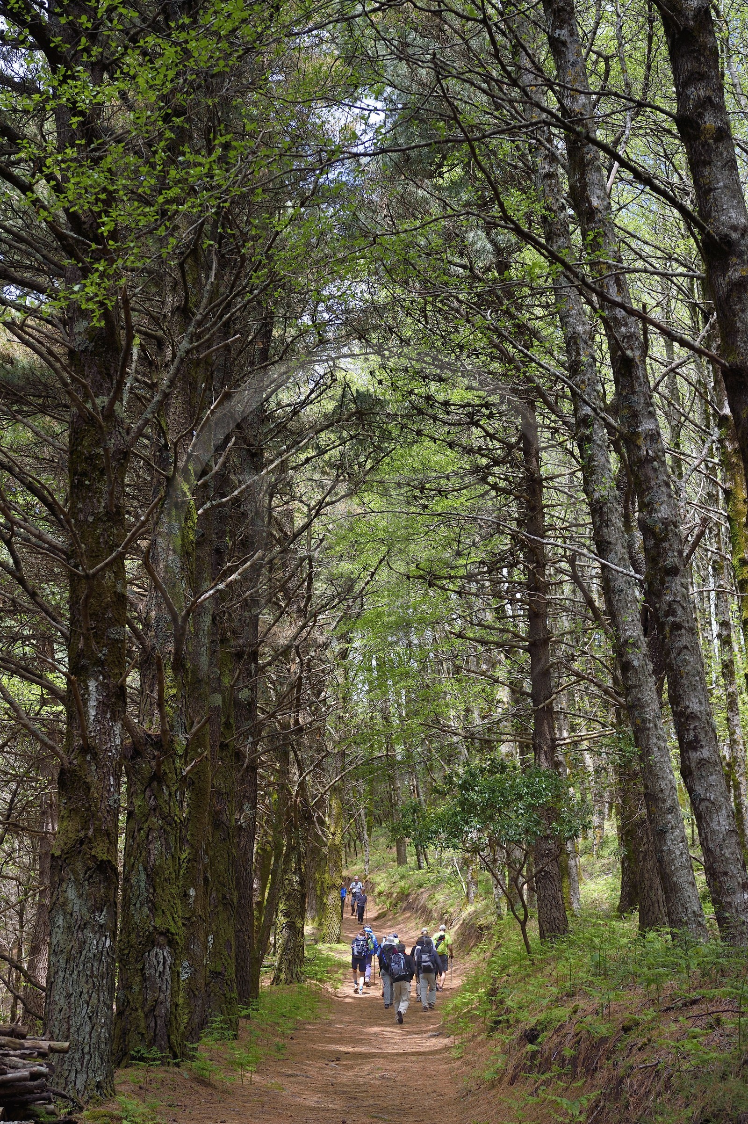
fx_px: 2183
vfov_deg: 28.9
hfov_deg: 19.4
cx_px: 374
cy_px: 562
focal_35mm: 70
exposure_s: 1/250
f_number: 6.3
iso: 200
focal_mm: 70
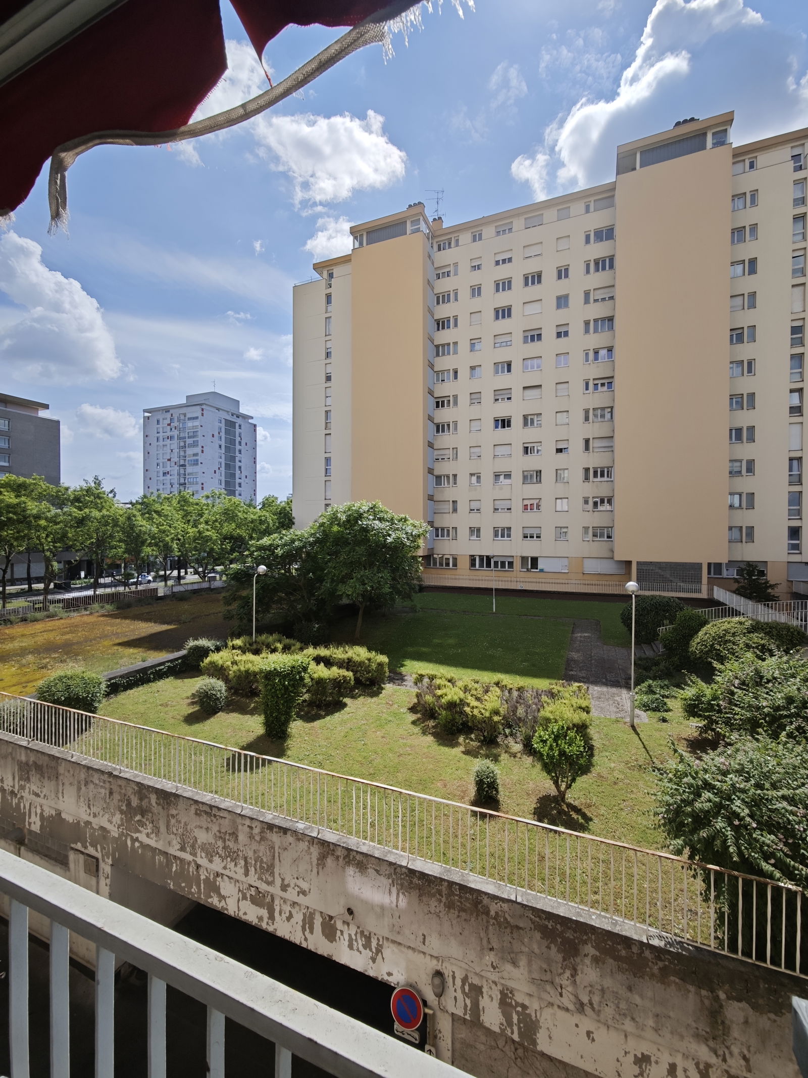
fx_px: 436
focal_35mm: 14
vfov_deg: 102.1
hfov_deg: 85.7
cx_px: 404
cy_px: 539
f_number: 2.2
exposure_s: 1/982
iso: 50
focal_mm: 2.16
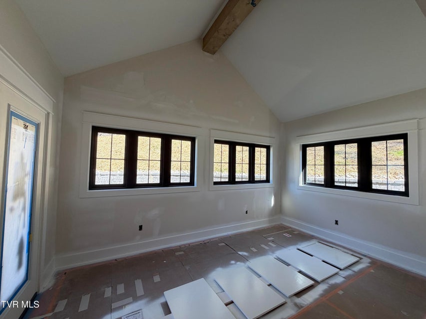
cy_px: 160
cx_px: 213
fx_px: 172
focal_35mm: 14
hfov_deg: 102.1
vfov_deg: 85.7
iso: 100
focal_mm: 2.22
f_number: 2.2
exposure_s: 1/120
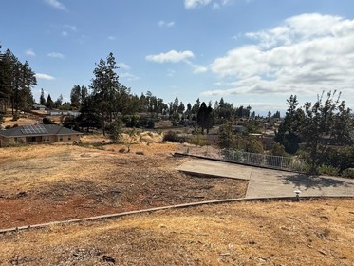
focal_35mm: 24
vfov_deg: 56.8
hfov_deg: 70.7
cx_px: 140
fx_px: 246
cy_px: 140
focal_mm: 2.22
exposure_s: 1/3460
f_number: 2.2
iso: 50
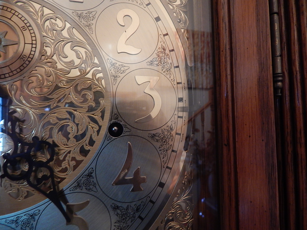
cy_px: 115
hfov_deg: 76.4
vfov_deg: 61.1
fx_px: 195
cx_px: 154
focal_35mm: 22
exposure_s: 1/20
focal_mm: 4
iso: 400
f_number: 3
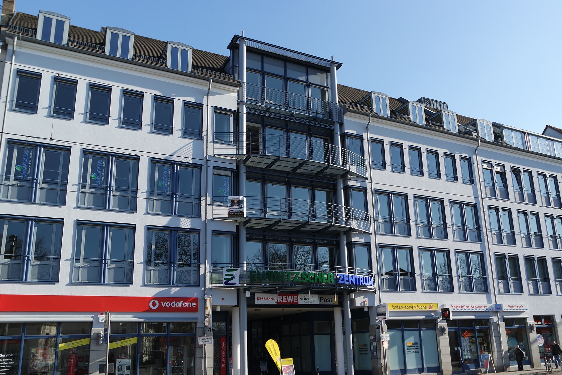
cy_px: 206
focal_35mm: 31
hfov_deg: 60.2
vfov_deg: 42.3
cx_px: 308
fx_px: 484
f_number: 5.6
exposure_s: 1/200
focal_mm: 17
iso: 100
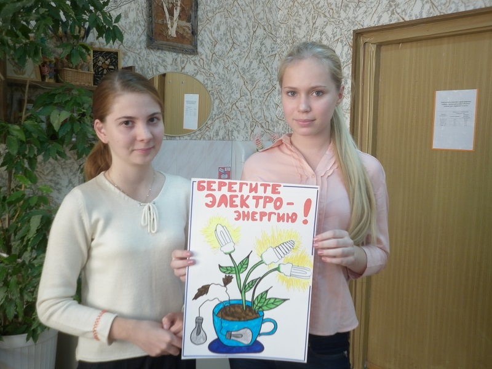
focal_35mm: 36
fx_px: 512
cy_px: 184
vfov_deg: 39.7
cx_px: 246
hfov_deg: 51.4
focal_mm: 6.5
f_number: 3.1
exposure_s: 1/25
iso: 100
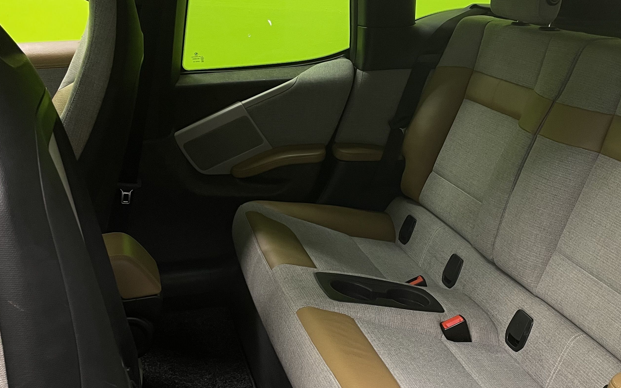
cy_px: 207
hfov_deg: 45.1
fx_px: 745
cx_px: 367
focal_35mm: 44
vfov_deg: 29.2
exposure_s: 1/50
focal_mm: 4.2
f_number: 1.6
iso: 125
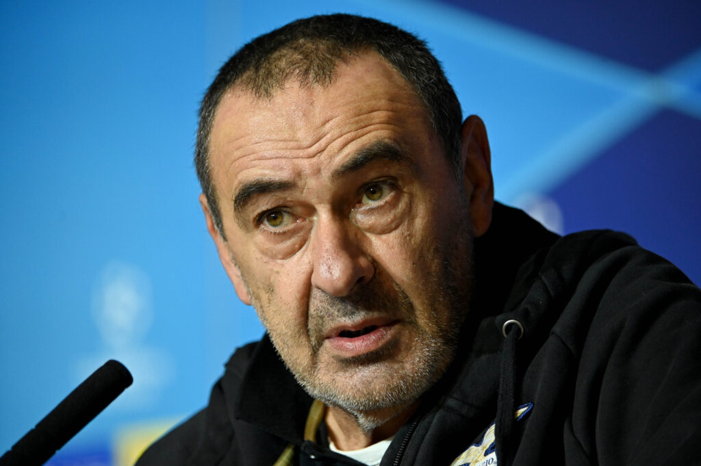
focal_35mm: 300
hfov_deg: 6.9
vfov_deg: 4.6
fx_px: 5837
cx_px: 350
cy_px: 233
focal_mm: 300
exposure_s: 1/160
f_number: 4.5
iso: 2500
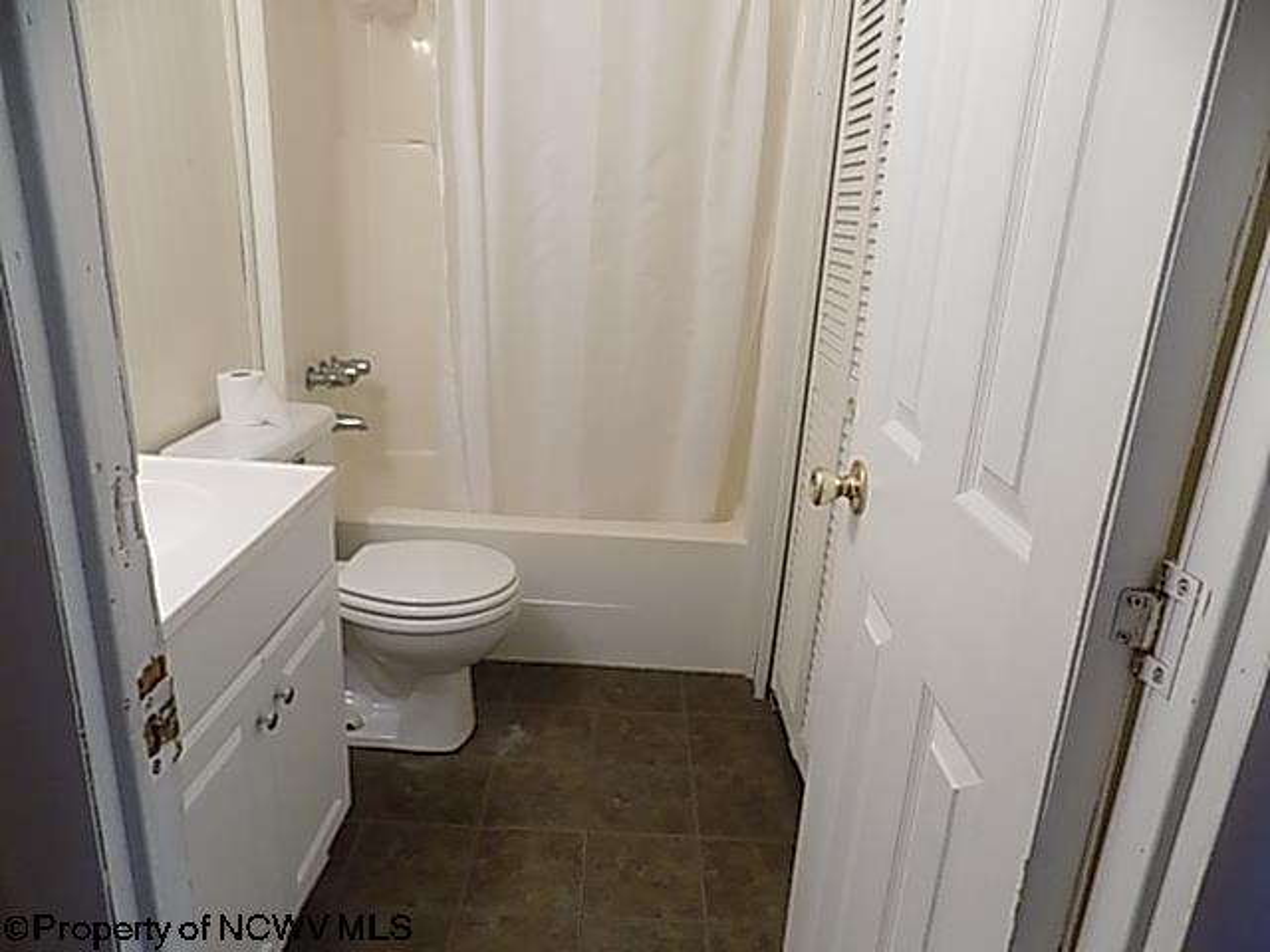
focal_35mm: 23
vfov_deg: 58.9
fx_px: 844
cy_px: 476
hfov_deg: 73.9
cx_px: 635
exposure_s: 1/30
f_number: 3.1
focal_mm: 4
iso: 320
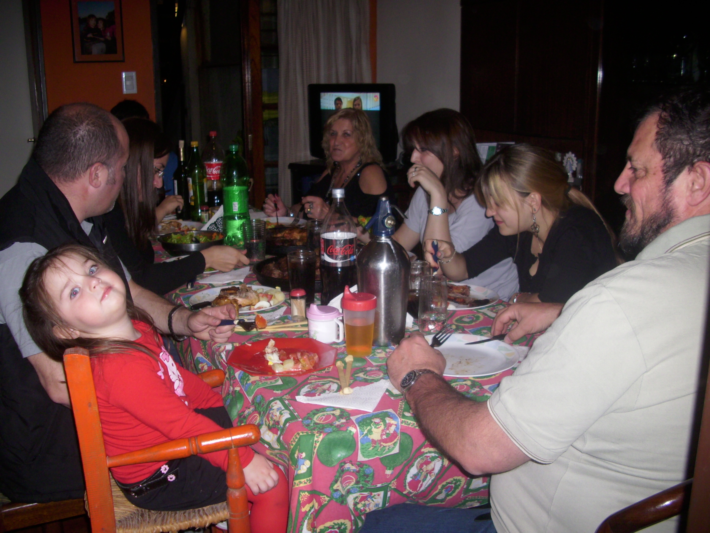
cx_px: 355
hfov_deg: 58.4
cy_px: 266
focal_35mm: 31
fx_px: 636
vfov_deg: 45.4
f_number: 2.8
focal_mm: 6.2
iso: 100
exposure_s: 1/200
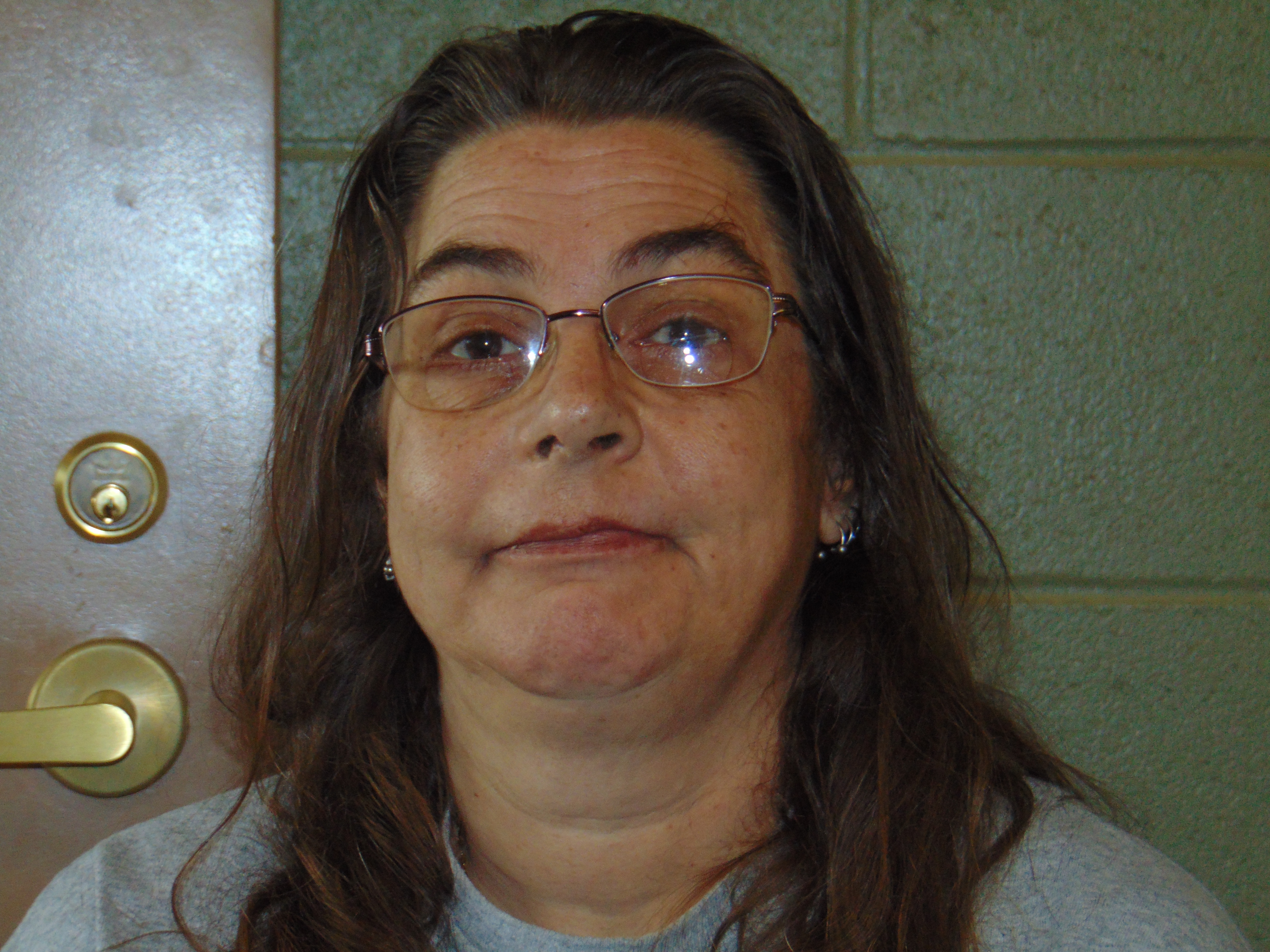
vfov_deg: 13.7
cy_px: 476
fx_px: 3962
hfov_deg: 18.2
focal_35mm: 108
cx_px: 635
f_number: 3.9
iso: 200
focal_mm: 19.4
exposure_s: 1/60
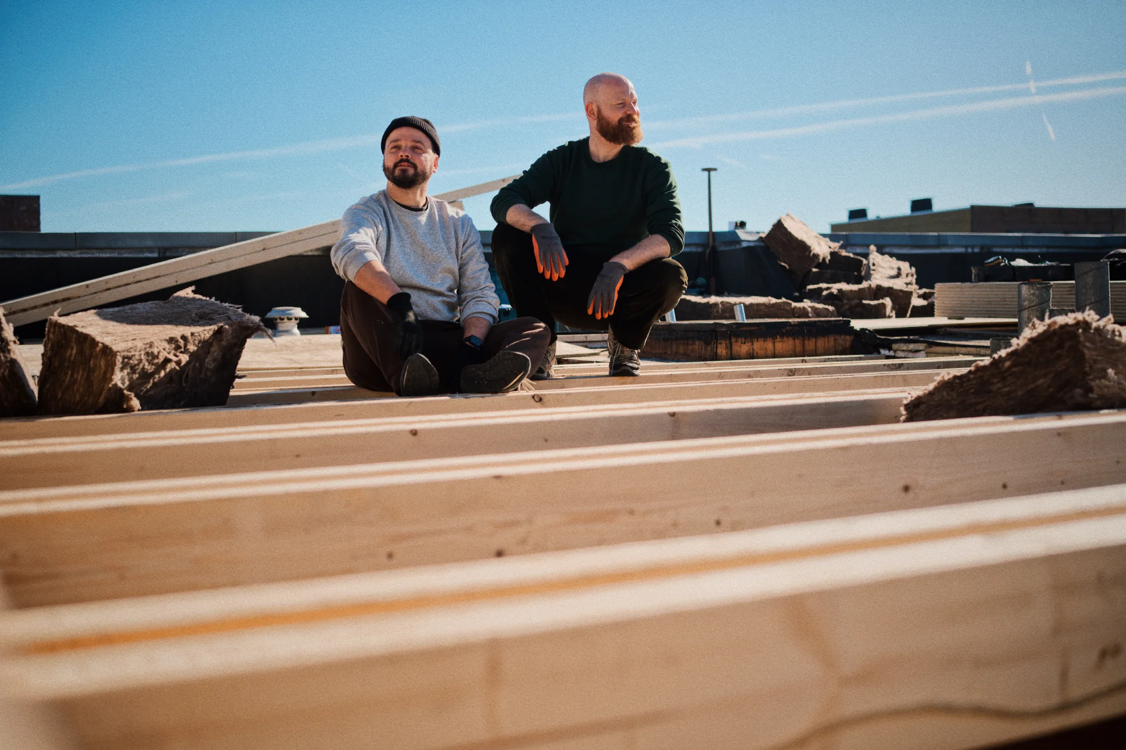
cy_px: 375
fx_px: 1282
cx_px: 563
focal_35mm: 41
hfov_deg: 47.4
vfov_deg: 32.6
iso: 125
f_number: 1.6
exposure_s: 1/4700
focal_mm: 27
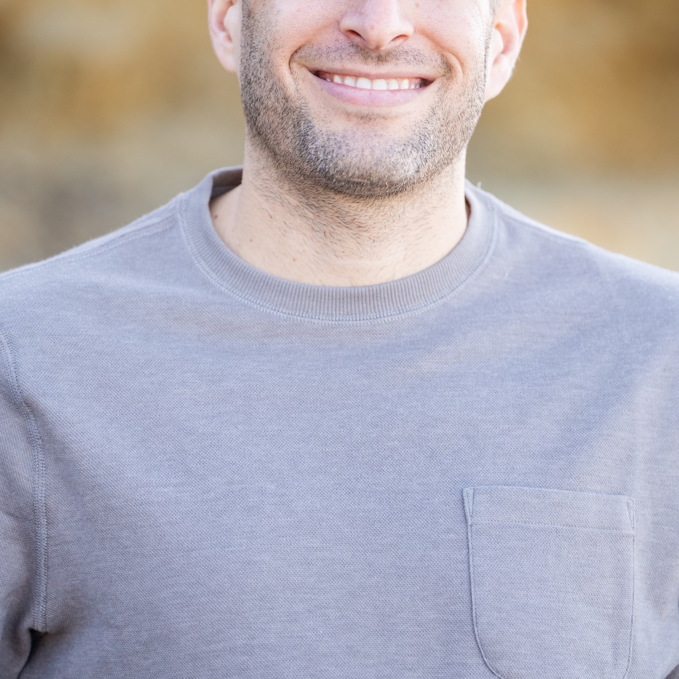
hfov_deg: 5.7
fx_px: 6769
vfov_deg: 5.7
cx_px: 358
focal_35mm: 305
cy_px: 185
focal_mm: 200
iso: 250
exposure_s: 1/500
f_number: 2.8
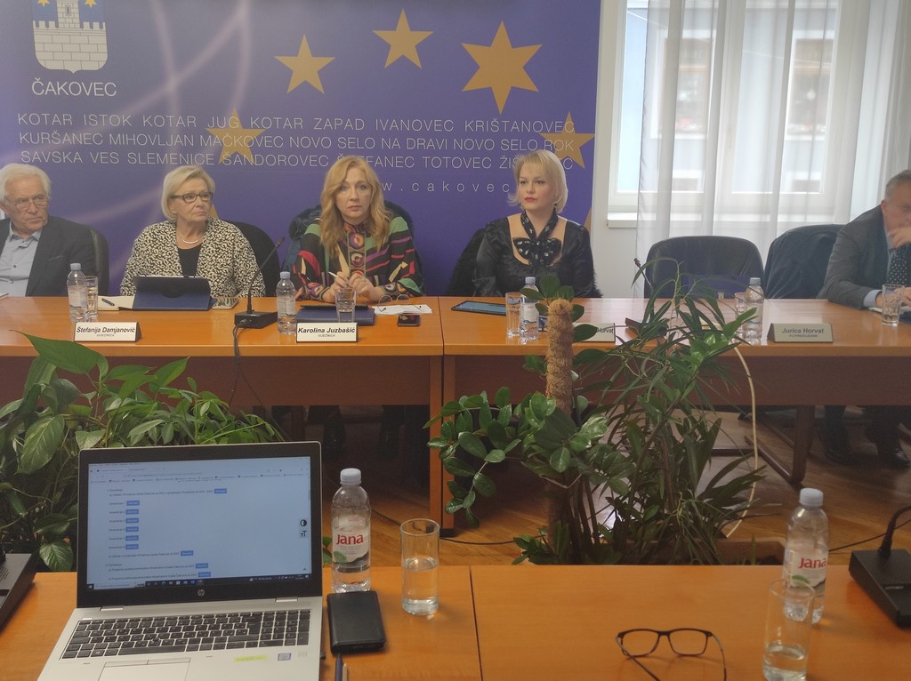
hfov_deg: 69.4
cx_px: 456
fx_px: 657
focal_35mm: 25
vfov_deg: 54.8
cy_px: 340
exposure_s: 1/50
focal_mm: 4.7
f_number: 1.79
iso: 284
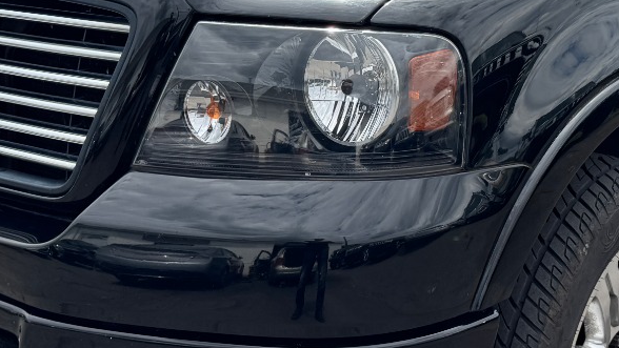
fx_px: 1051
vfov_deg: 18.8
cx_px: 402
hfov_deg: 32.6
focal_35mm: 64
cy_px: 110
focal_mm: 6.76
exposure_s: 1/3802
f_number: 1.78
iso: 80
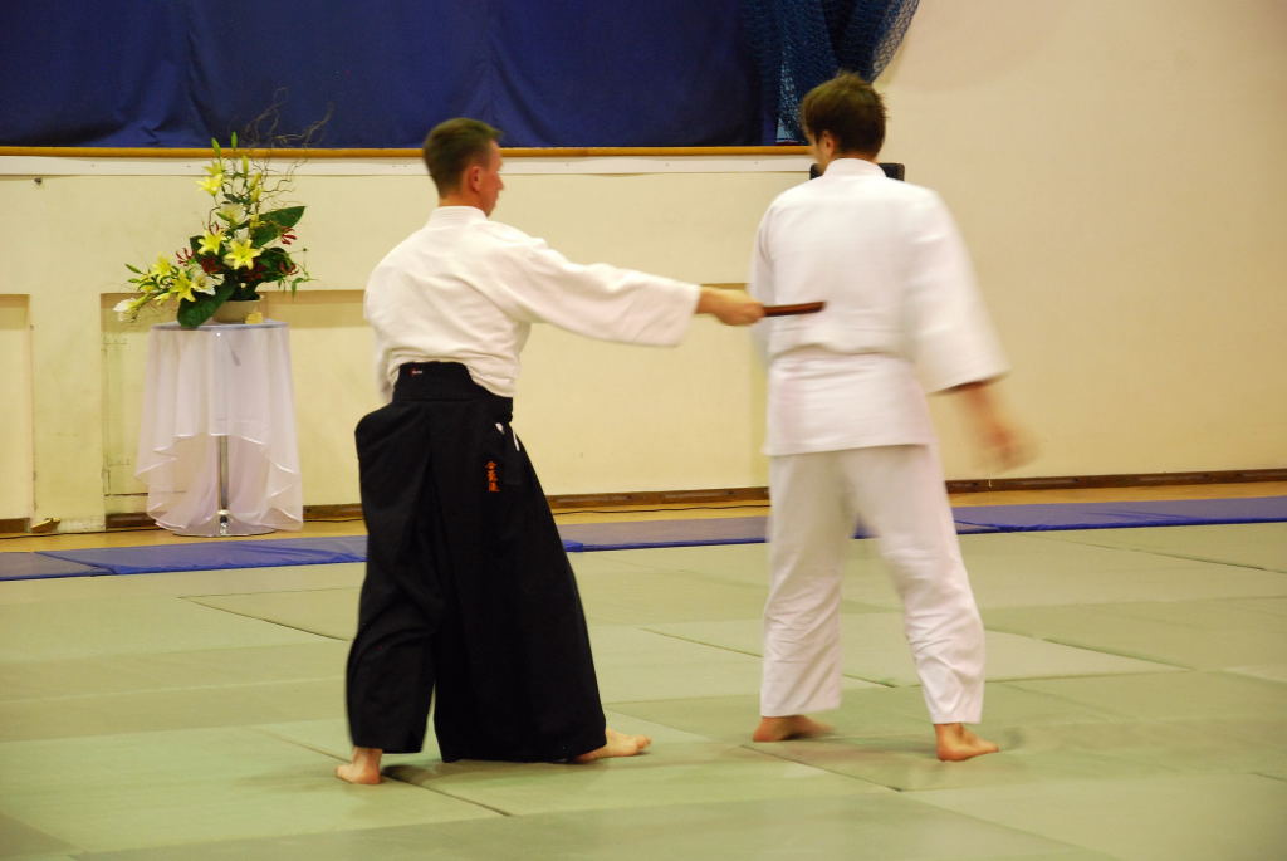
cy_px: 430
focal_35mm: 120
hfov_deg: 17.0
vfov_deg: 11.4
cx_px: 644
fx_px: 4294
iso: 800
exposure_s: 1/15
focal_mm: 80
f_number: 5.6
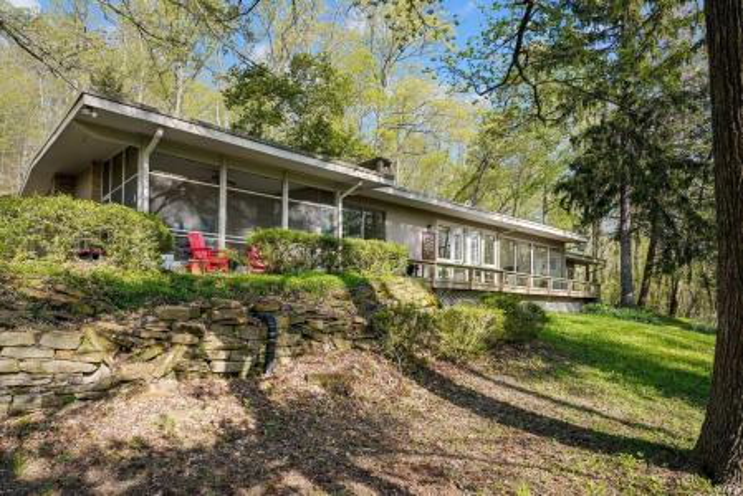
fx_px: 425
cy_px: 248
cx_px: 372
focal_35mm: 21
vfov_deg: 60.5
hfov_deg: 82.3
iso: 100
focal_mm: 20.6
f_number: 8
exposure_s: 1/25
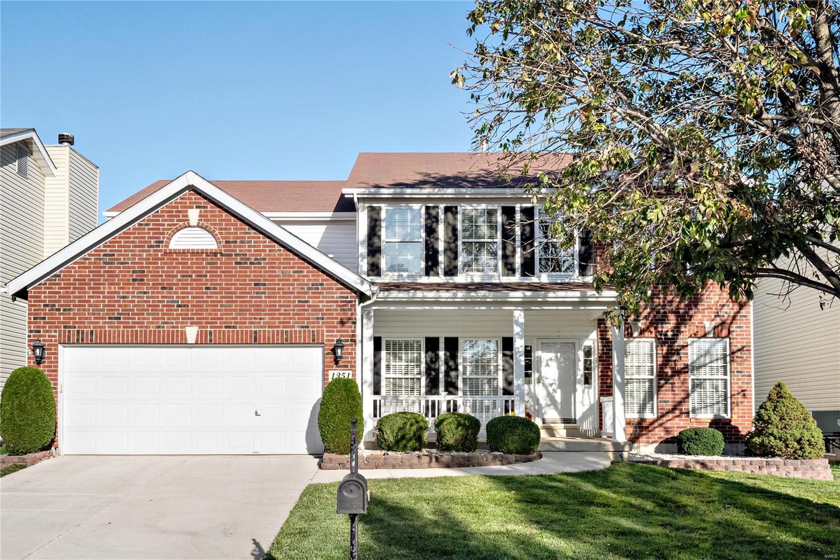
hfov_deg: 55.8
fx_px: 793
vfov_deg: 38.9
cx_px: 420
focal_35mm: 34
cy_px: 280
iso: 400
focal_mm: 17
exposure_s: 1/1000
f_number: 8
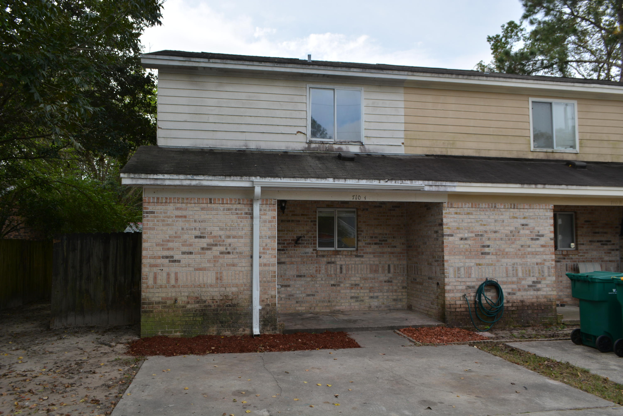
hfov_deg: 67.4
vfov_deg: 47.9
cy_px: 208
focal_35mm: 27
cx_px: 312
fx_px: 467
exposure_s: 1/200
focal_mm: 18
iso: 100
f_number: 8
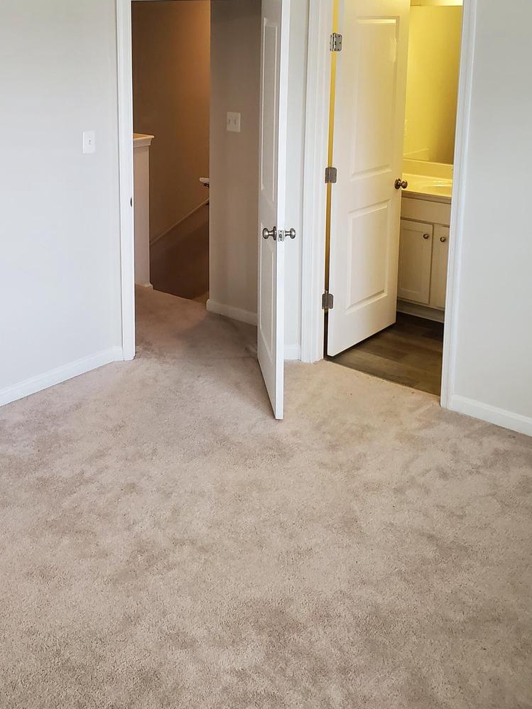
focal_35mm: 40
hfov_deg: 35.3
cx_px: 142
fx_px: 819
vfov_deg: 45.1
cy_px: 174
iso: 250
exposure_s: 1/120
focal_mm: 4.3
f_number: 2.4
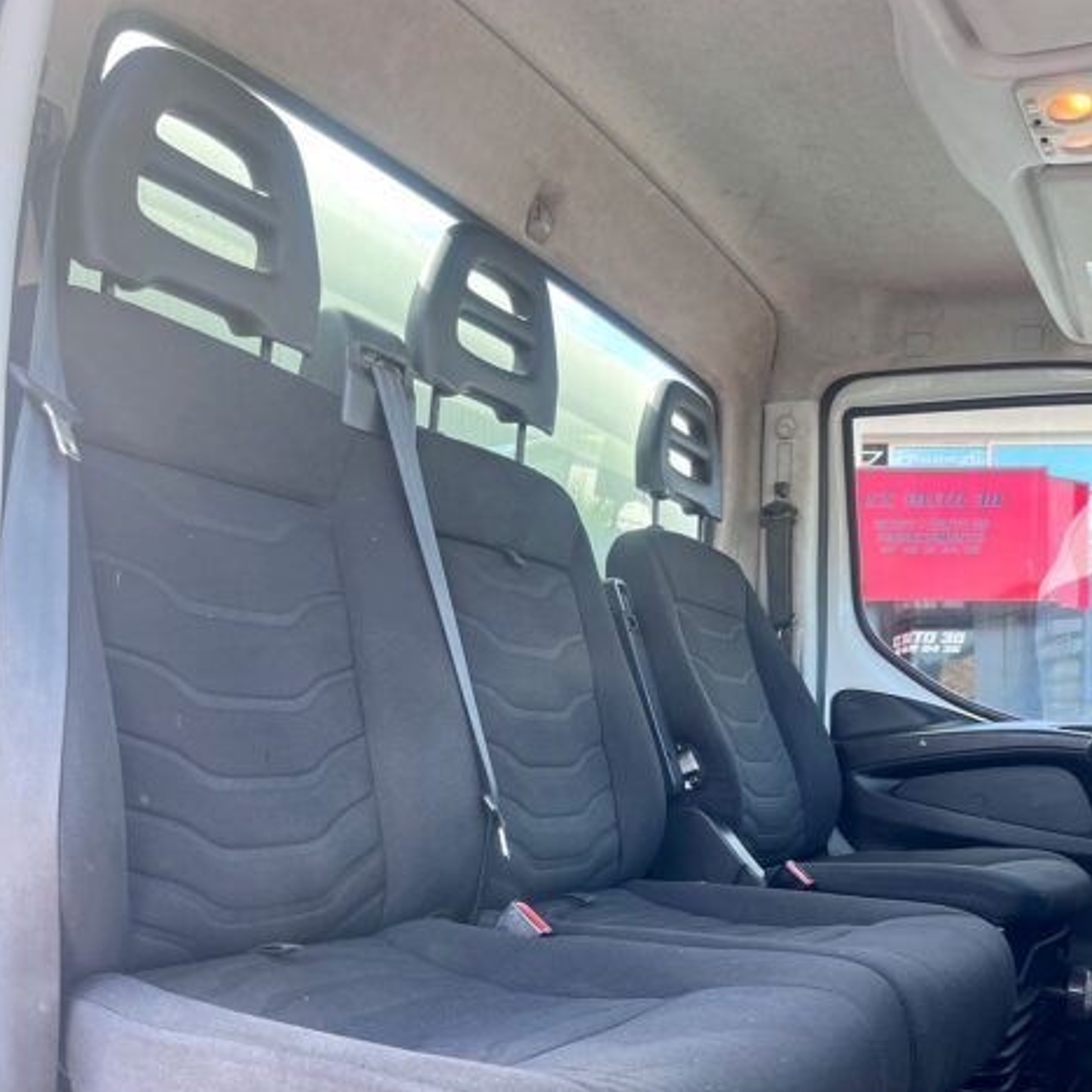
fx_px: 1106
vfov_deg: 51.5
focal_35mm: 31
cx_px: 544
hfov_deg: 52.5
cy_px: 732
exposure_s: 1/163
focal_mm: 5.1
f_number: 1.6
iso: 50
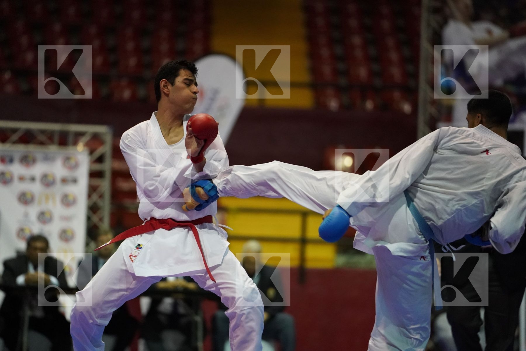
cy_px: 176
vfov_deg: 7.1
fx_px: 2834
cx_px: 263
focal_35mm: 194
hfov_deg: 10.6
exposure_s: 1/800
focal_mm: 194
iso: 6400
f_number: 2.8
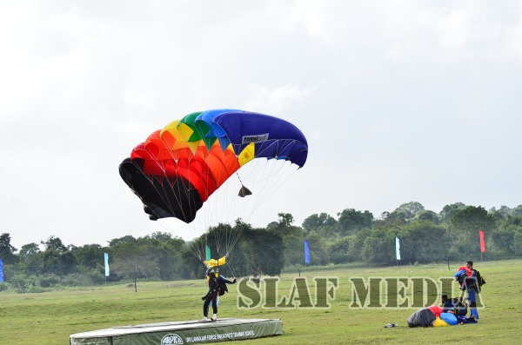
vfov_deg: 11.4
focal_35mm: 120
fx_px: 1736
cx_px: 261
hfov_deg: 17.1
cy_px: 172
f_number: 5.6
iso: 200
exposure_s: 1/500
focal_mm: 80
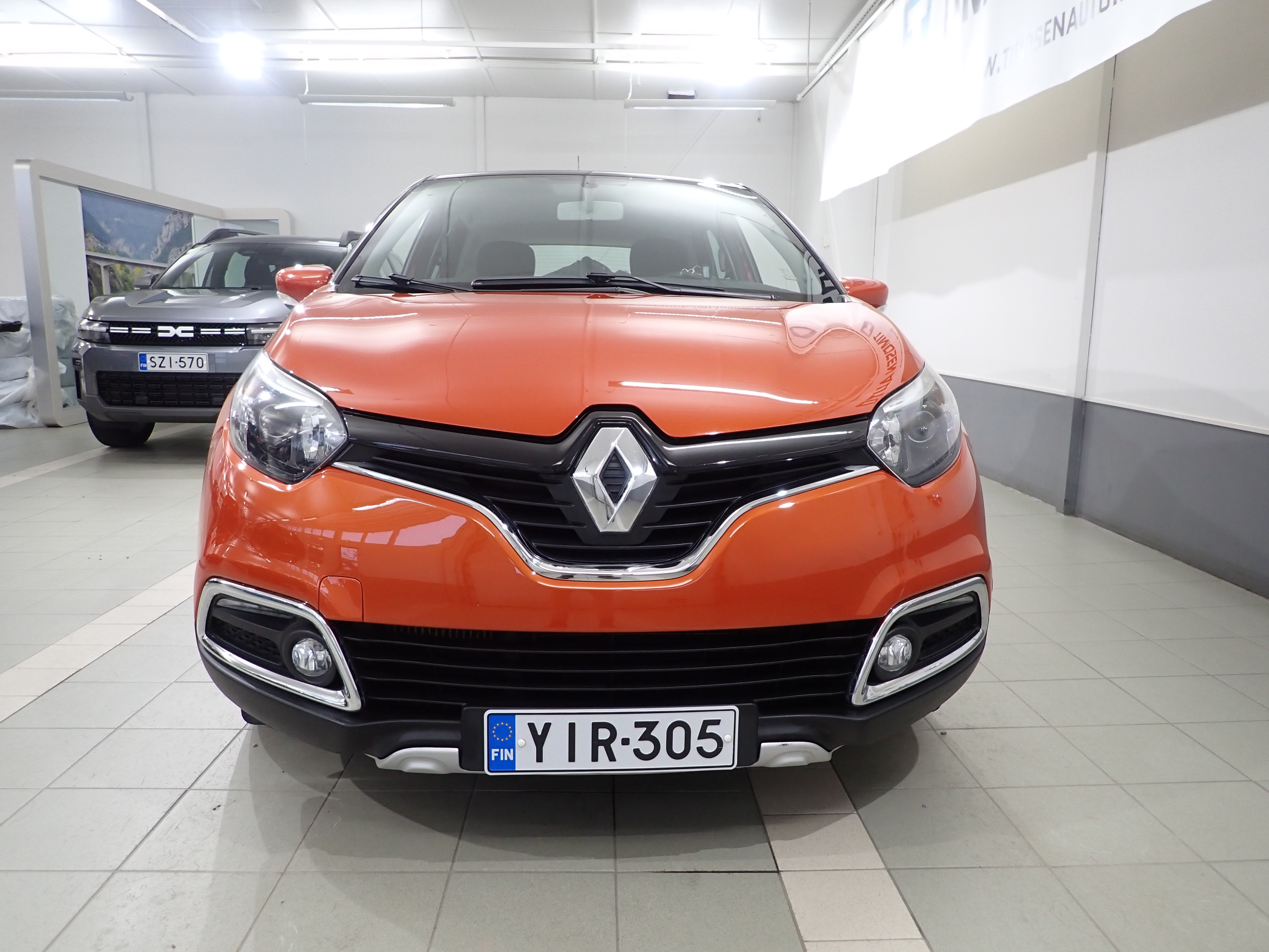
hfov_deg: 69.4
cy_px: 476
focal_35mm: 25
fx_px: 916
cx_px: 634
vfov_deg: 54.9
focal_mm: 4.5
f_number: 2
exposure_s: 1/60
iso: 200
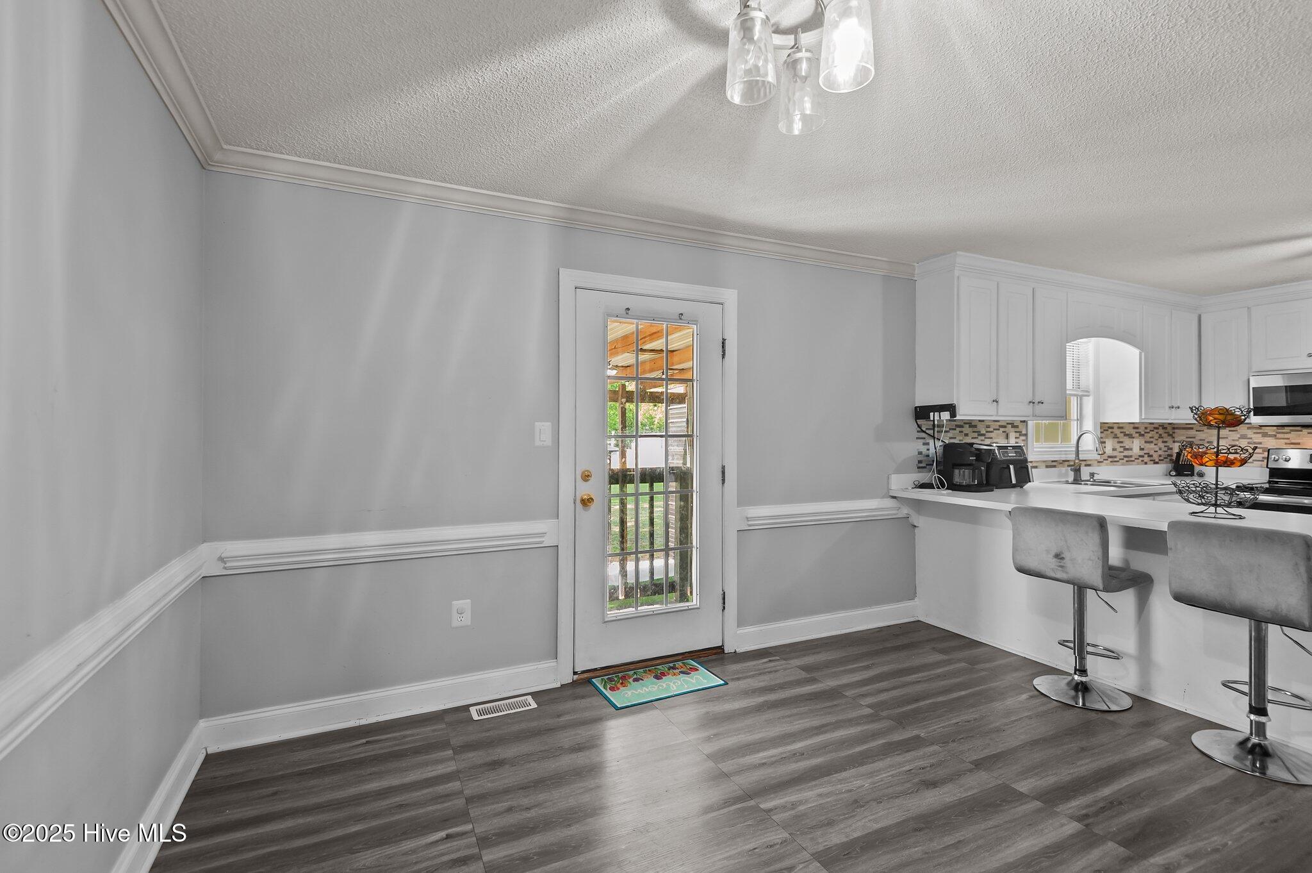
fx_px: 583
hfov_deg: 96.8
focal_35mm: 16
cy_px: 436
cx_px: 656
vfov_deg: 73.7
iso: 400
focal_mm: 16
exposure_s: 1/13
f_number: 4
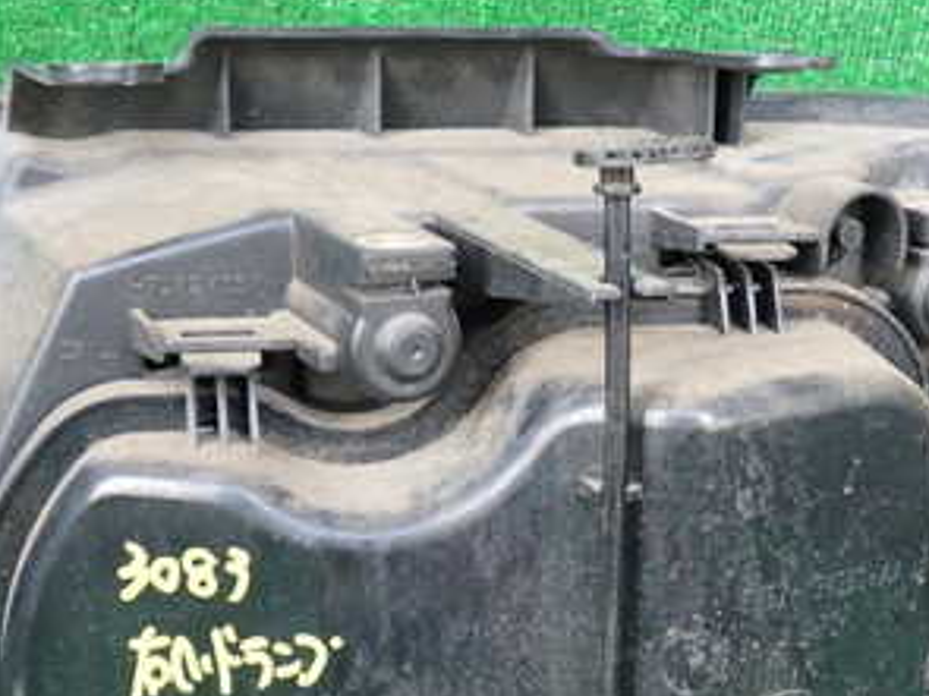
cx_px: 579
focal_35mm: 61
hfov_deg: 31.6
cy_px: 387
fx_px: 1636
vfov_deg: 24.0
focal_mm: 5.4
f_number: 2.3
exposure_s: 1/50
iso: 200
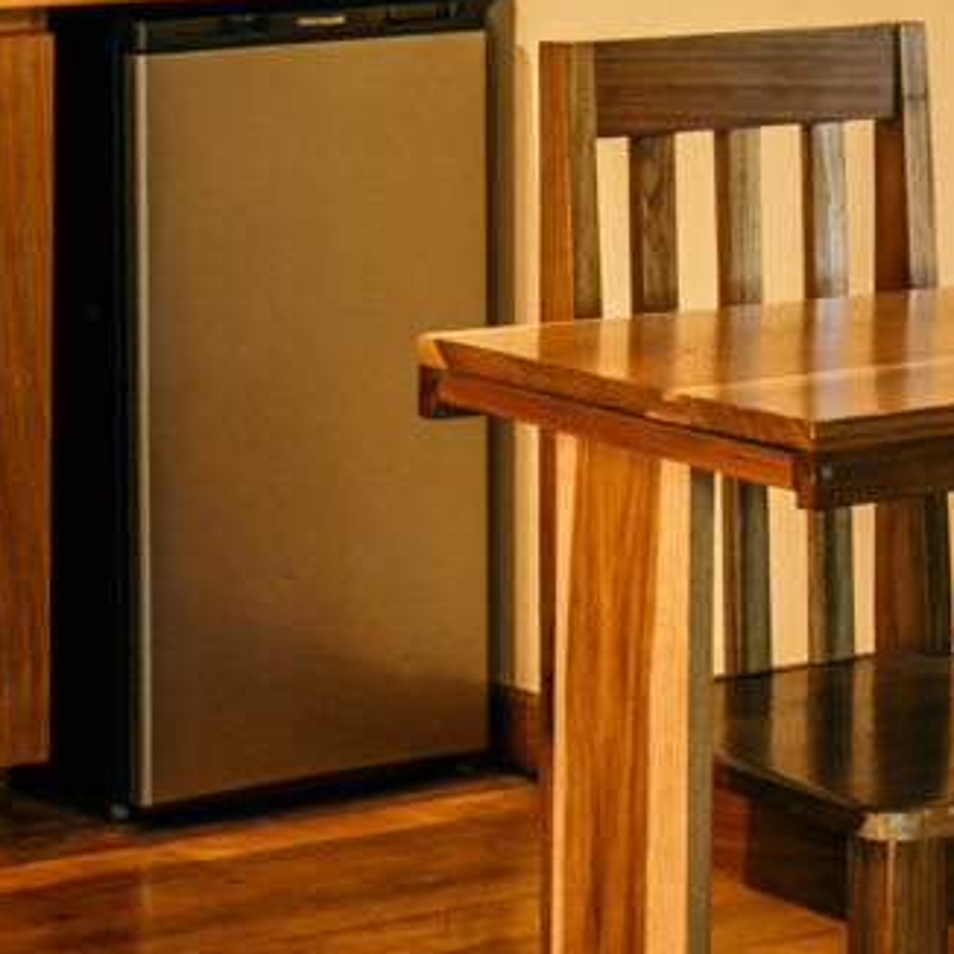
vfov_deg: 10.9
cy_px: 268
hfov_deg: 10.9
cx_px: 152
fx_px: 4989
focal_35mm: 160
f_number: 2.8
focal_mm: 24
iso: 200
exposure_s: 1/8
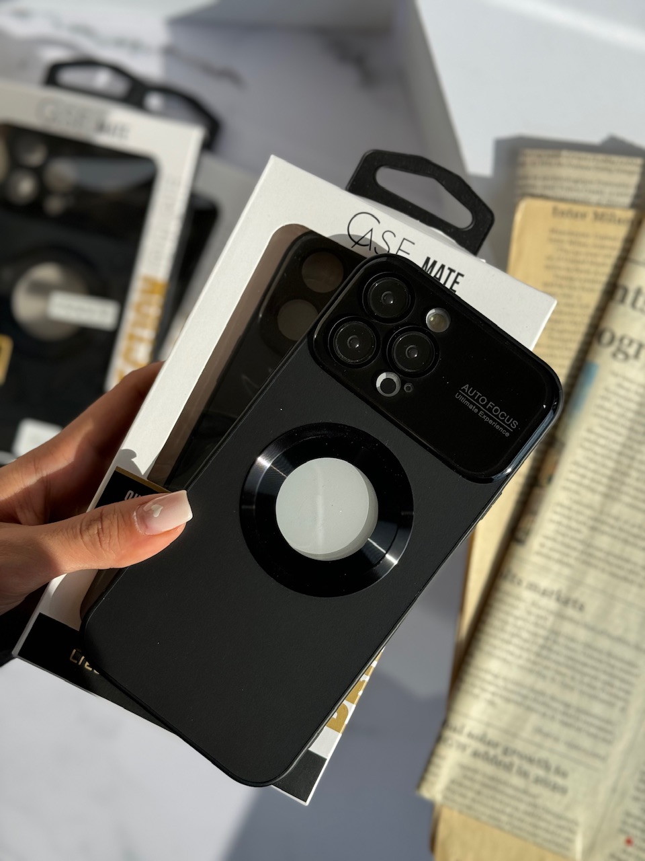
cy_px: 430
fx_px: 1193
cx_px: 322
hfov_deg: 30.3
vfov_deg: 39.7
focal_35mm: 48
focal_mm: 6.86
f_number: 1.78
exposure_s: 1/5848
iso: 64
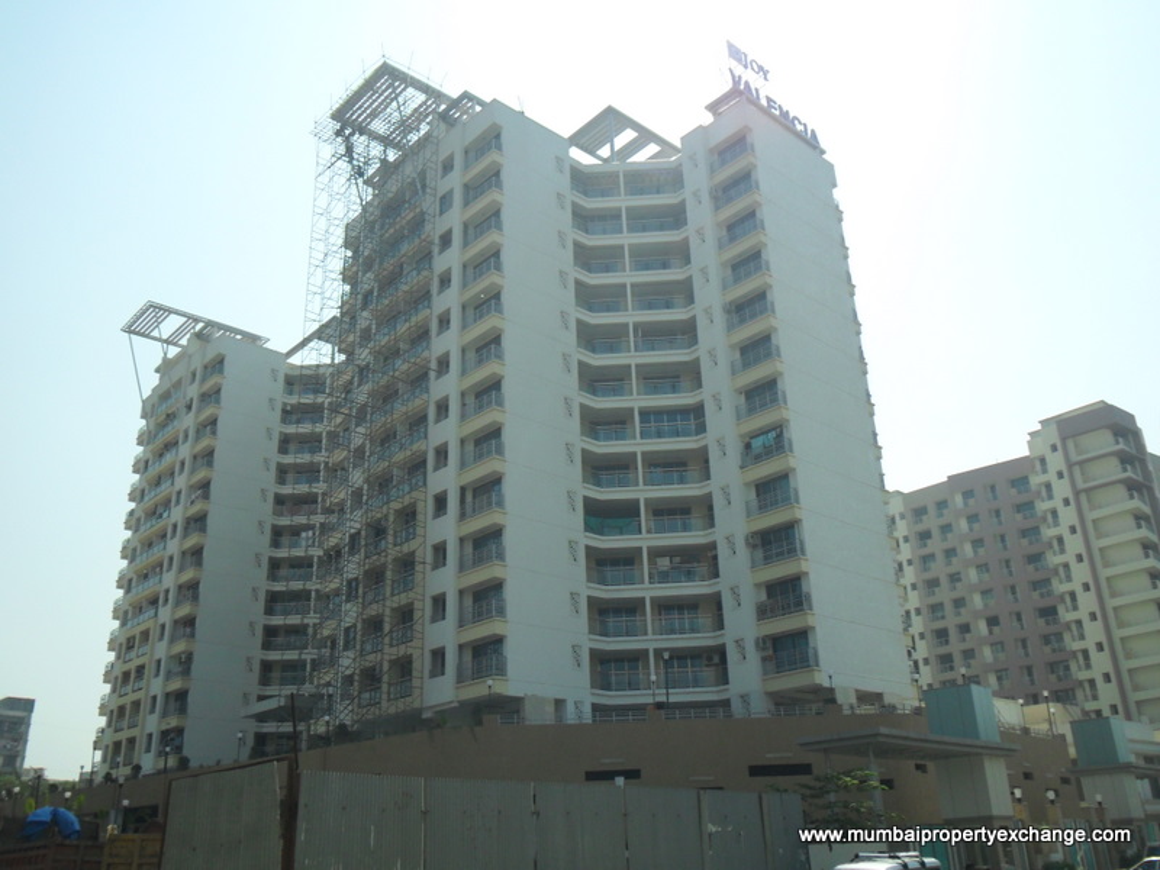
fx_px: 1072
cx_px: 580
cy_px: 435
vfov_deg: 44.2
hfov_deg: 56.8
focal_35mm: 32
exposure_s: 1/180
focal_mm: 5.7
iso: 100
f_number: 9.4
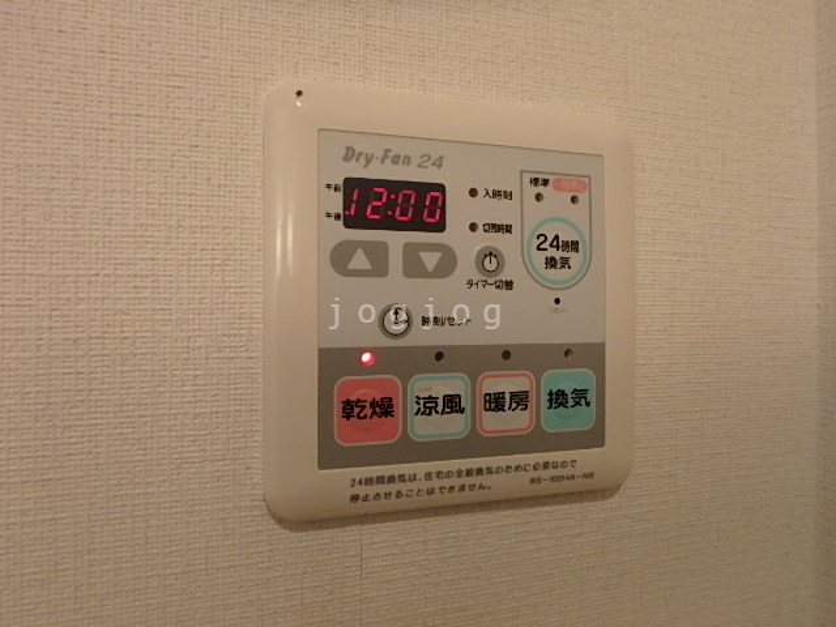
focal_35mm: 21
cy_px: 314
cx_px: 418
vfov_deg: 63.4
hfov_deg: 79.0
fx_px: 507
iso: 200
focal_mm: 3.7
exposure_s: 1/60
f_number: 3.5
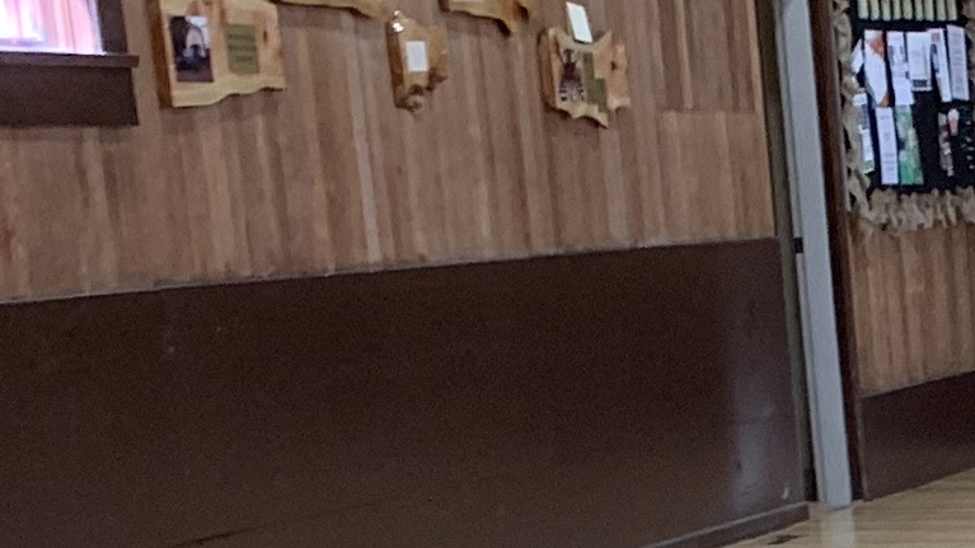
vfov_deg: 7.3
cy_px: 1549
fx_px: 3851
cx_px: 1551
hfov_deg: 13.4
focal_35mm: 149
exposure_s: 1/49
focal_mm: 4.25
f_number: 1.8
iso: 64
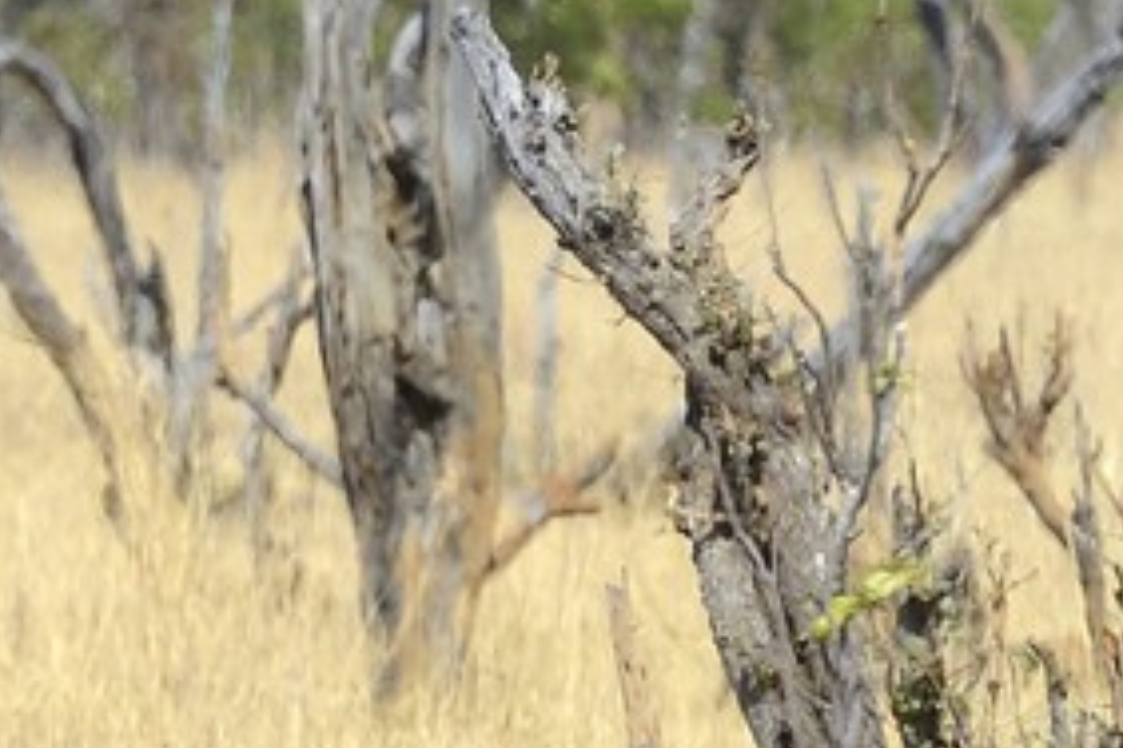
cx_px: -1892
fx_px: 46008
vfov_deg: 0.9
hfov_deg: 1.4
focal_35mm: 1475
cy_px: 95
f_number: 9
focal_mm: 260
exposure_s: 1/800
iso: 400
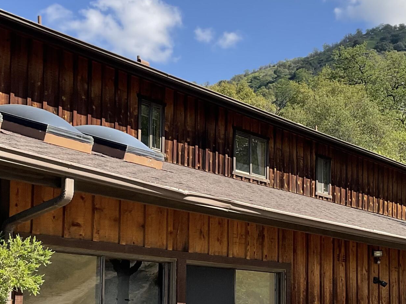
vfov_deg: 20.8
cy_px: 229
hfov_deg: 27.7
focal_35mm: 70
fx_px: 821
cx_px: 241
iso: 16
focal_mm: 3
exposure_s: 1/1195
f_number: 1.8
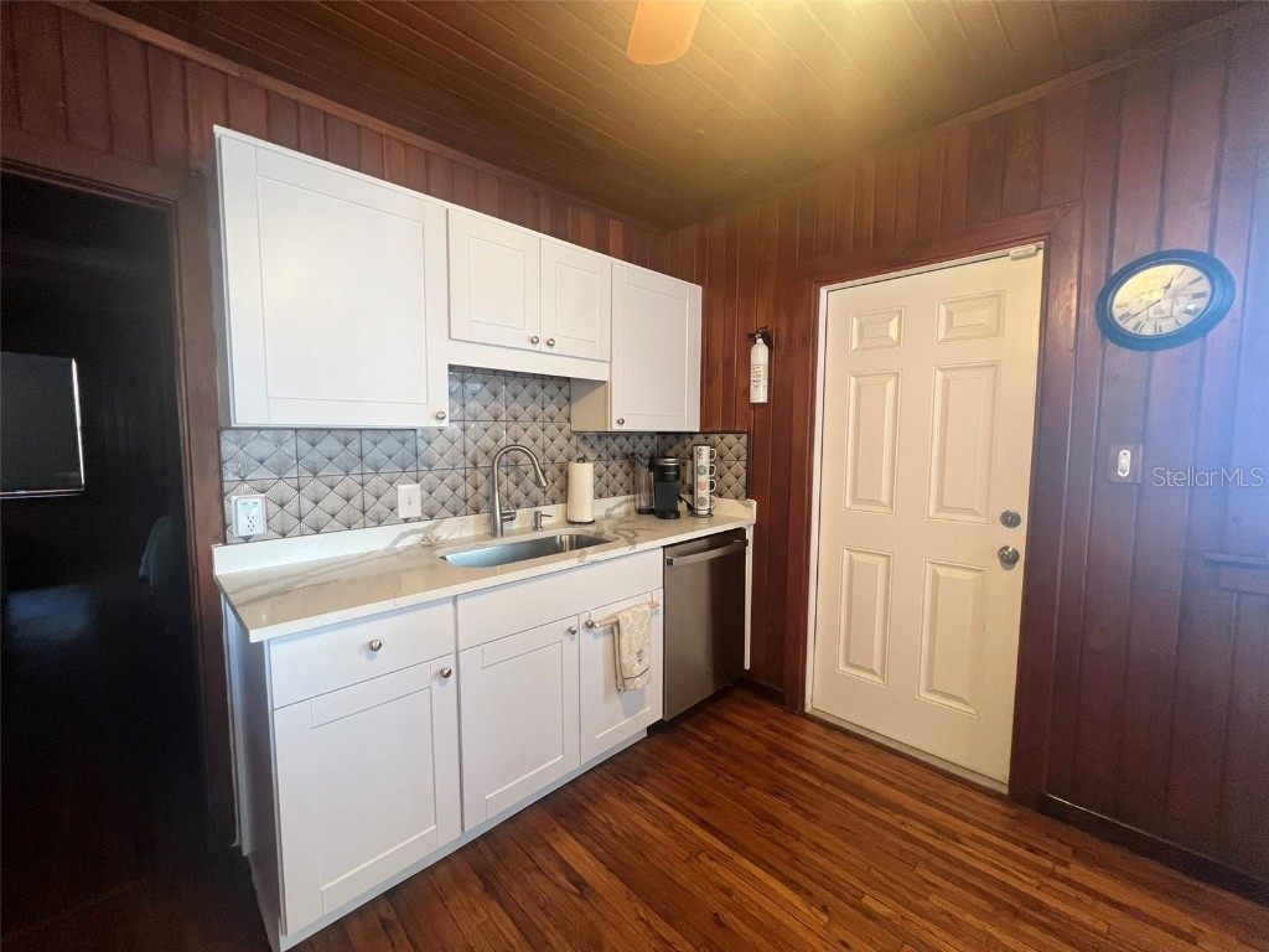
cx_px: 634
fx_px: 477
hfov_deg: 106.2
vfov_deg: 89.9
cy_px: 476
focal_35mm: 13
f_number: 1.8
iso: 250
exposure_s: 1/60
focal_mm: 1.57
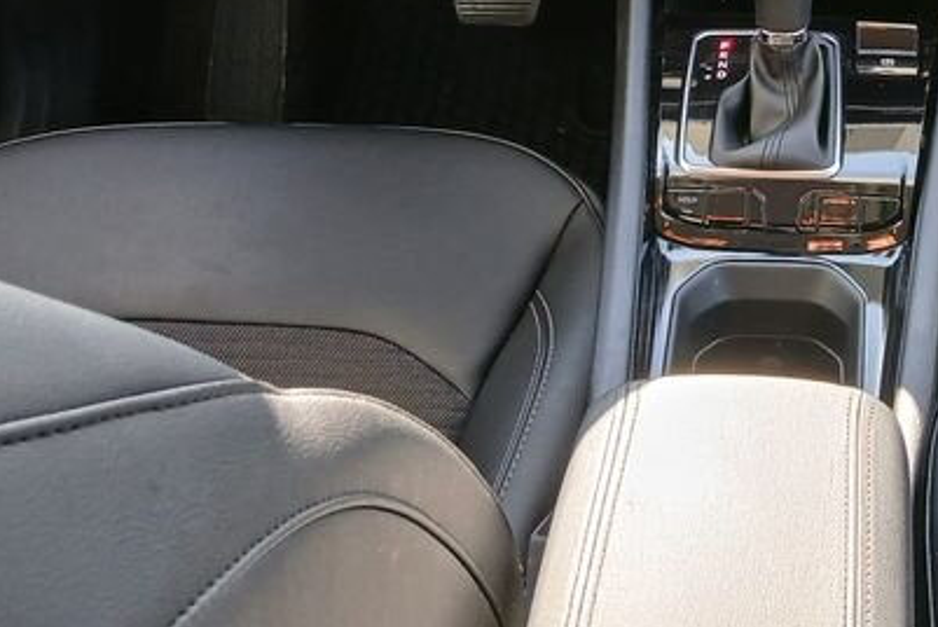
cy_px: -66
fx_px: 1799
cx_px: 849
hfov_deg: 28.1
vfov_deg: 19.0
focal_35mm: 69
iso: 80
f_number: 1.8
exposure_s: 1/50
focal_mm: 3.98
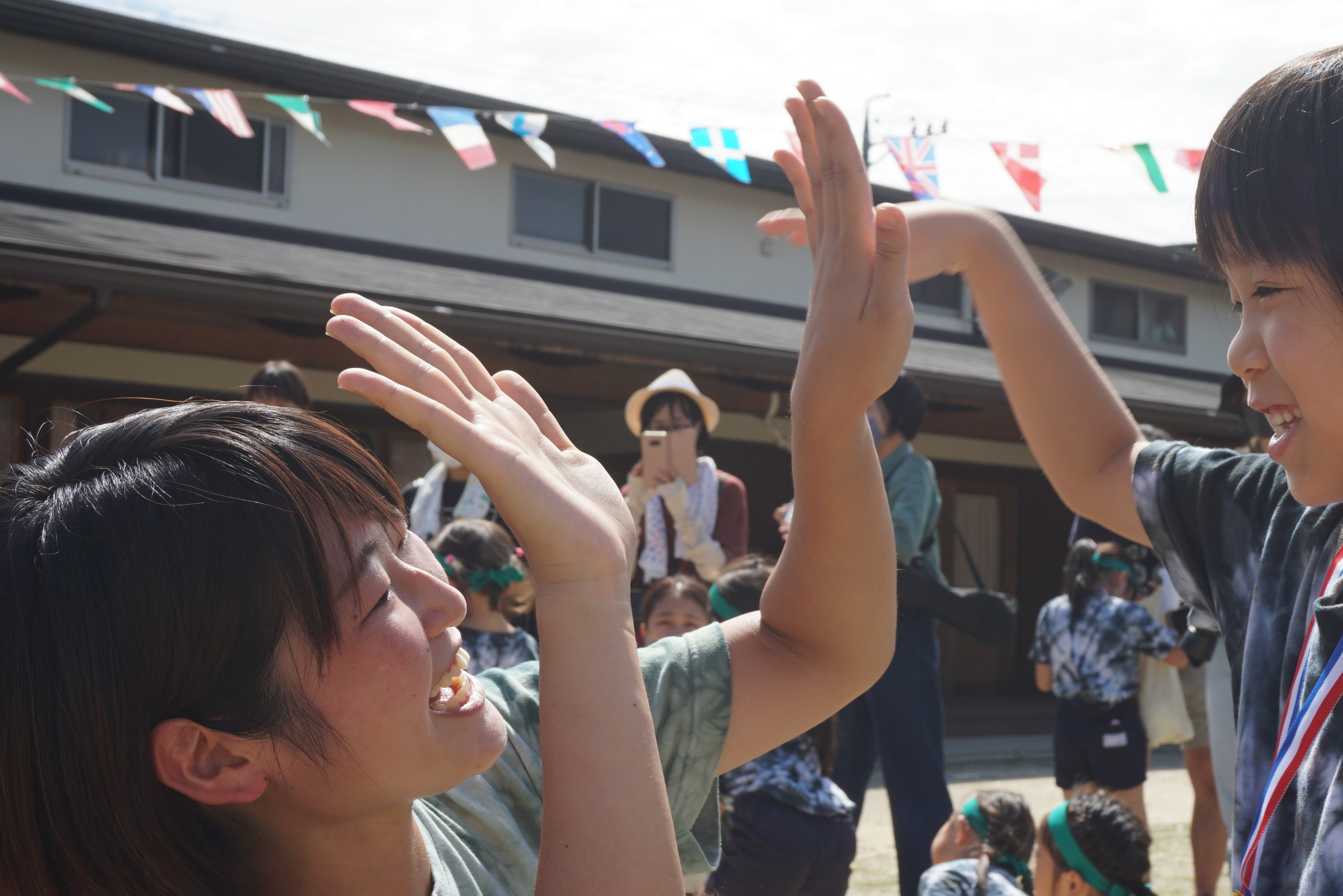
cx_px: 890
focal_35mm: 63
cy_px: 449
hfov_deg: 31.8
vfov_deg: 21.7
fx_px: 2339
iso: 100
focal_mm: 31
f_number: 9
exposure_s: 1/200
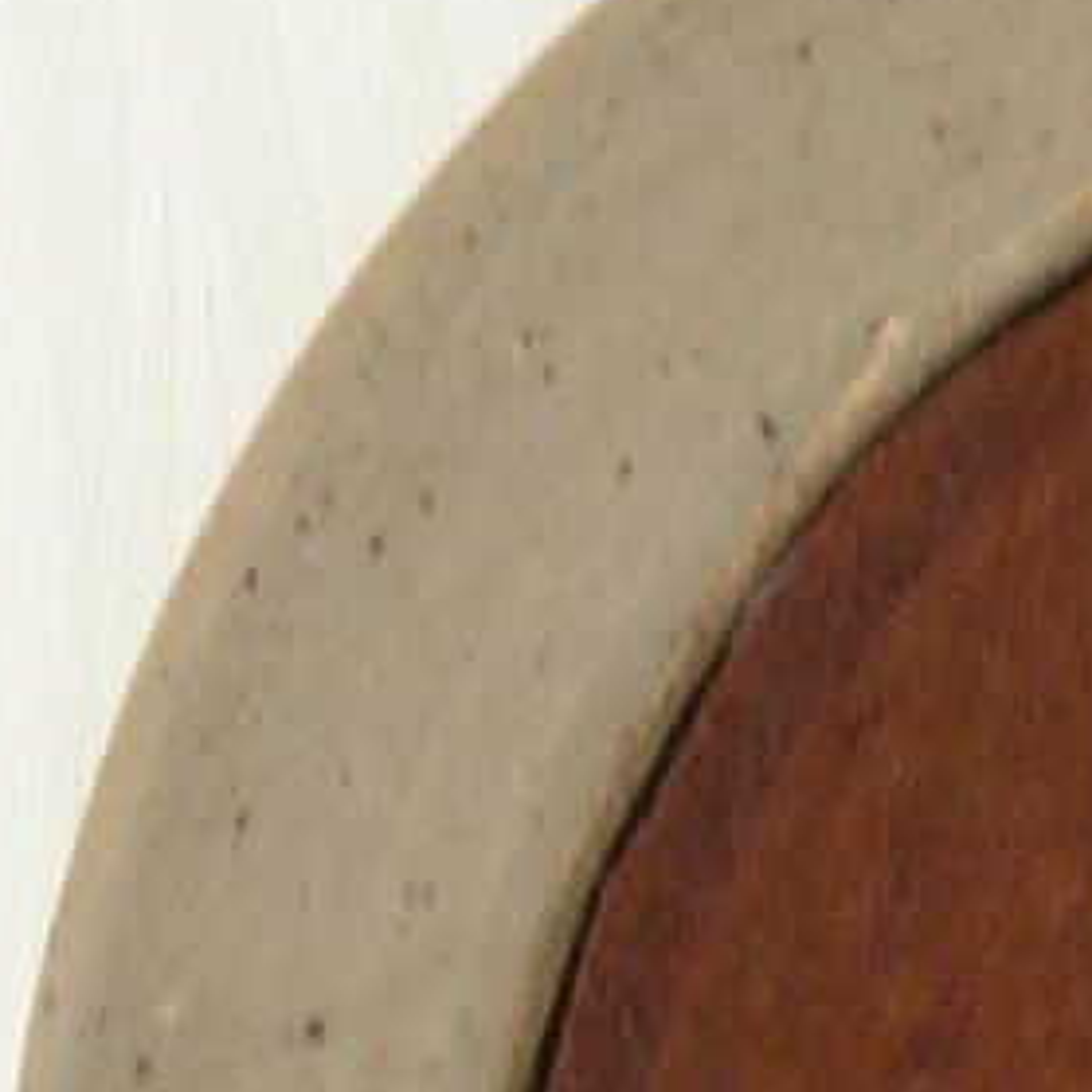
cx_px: 1828
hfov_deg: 6.2
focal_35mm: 279
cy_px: 1319
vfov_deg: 6.2
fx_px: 9958
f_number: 5.6
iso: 800
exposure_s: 1/30
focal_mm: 35
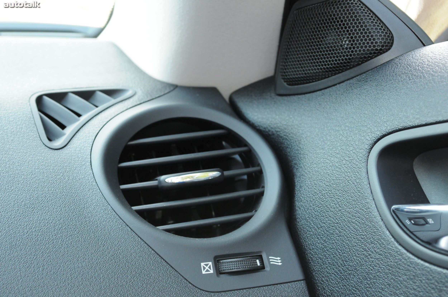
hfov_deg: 29.3
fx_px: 858
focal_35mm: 69
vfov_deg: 19.7
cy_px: 148
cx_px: 224
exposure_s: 1/60
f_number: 8
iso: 1250
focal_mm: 46
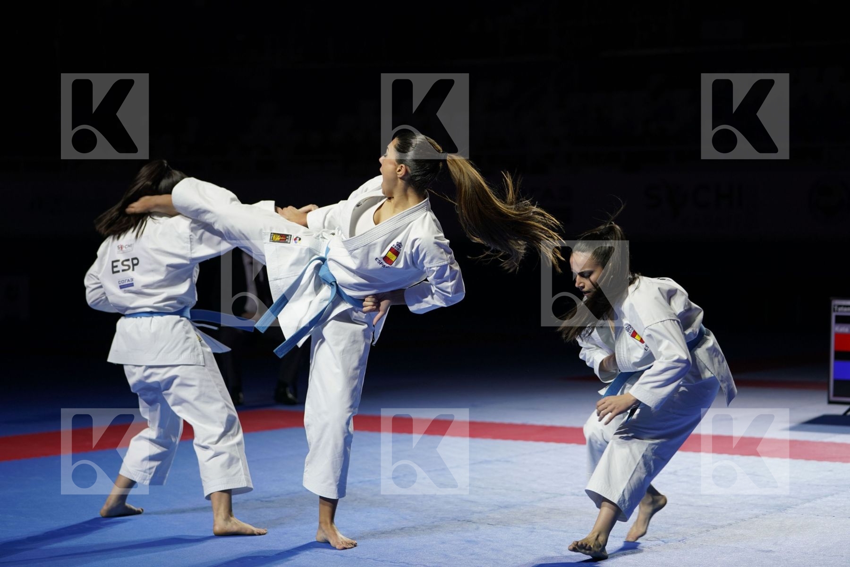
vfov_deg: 17.7
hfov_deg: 26.3
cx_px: 425
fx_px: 1818
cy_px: 284
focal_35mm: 77
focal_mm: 77
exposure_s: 1/500
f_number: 2.8
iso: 400
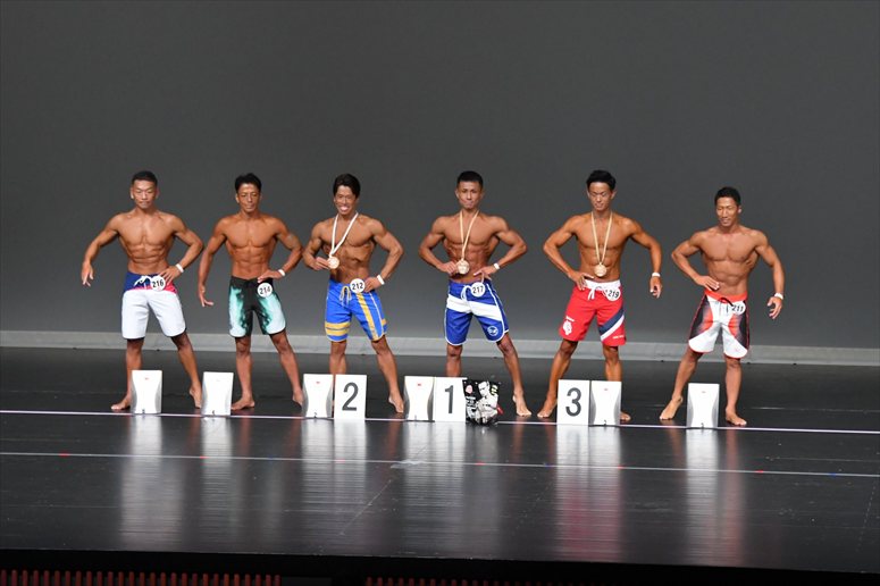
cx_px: 440
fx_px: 4471
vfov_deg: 7.5
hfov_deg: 11.2
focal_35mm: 183
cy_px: 293
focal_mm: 122
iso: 5000
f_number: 5.6
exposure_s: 1/400
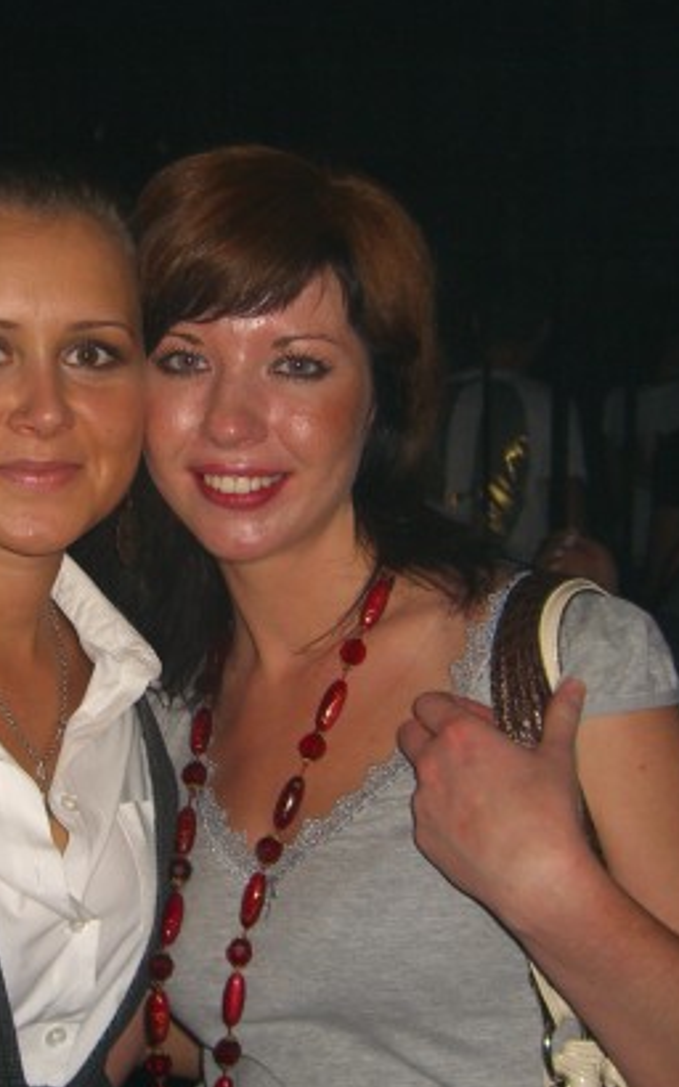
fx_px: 1748
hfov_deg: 21.7
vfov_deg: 34.5
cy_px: 581
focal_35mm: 59
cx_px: 151
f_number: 2.8
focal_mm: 7.9
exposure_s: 1/60
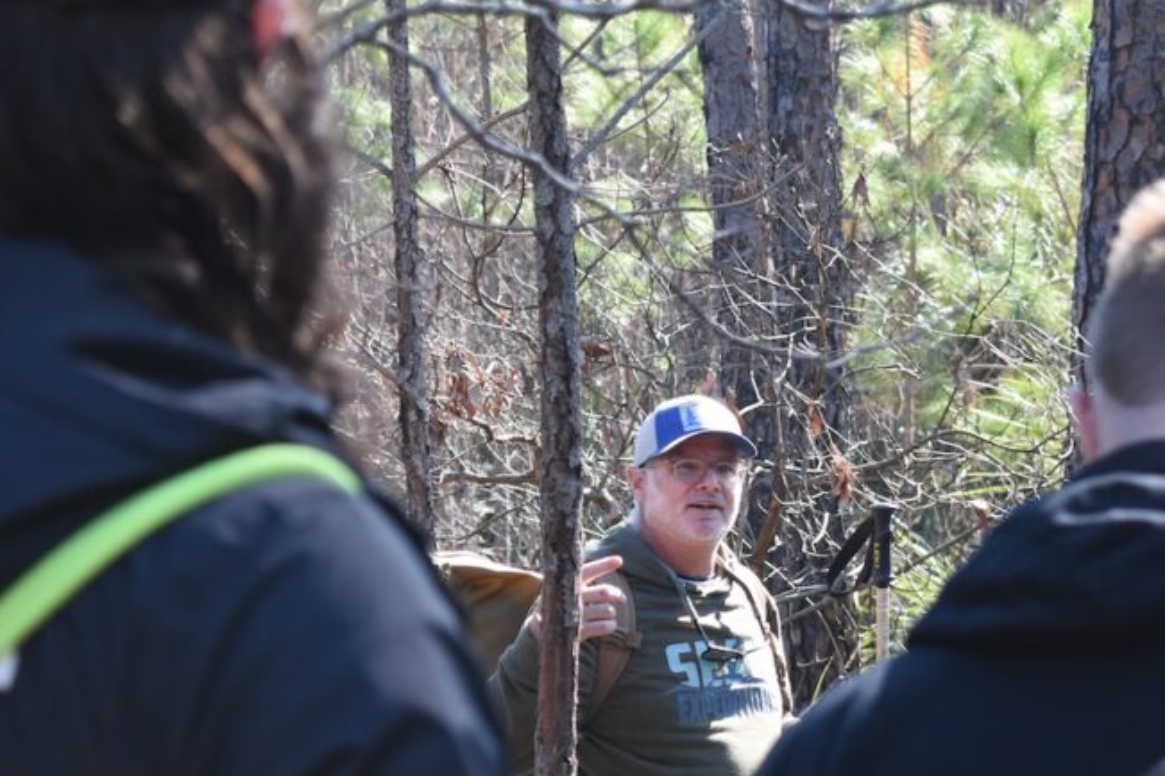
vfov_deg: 10.6
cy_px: 492
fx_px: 4200
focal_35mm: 130
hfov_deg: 15.8
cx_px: 698
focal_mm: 55
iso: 400
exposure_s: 1/250
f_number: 5.6
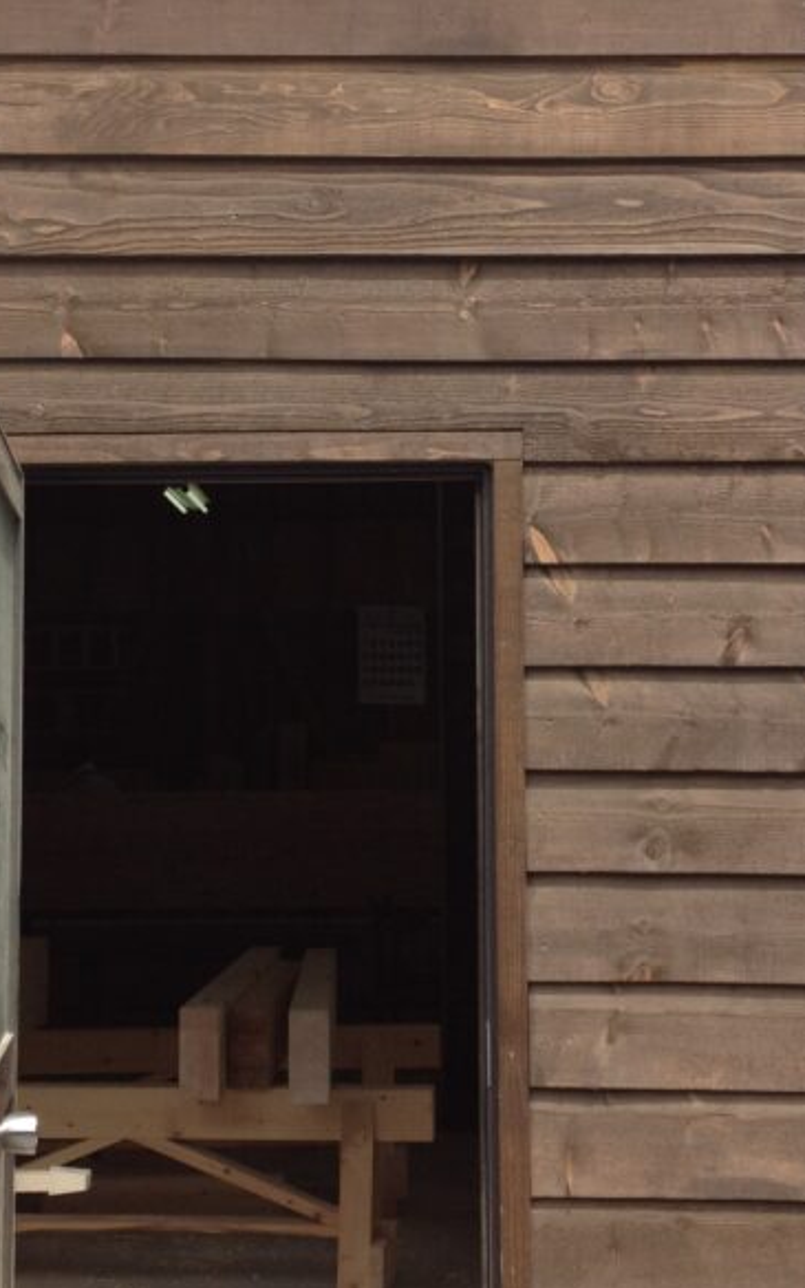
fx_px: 2282
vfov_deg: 31.5
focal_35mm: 65
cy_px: 631
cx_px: 397
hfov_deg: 20.0
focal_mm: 4.28
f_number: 2.4
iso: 64
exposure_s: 1/1200
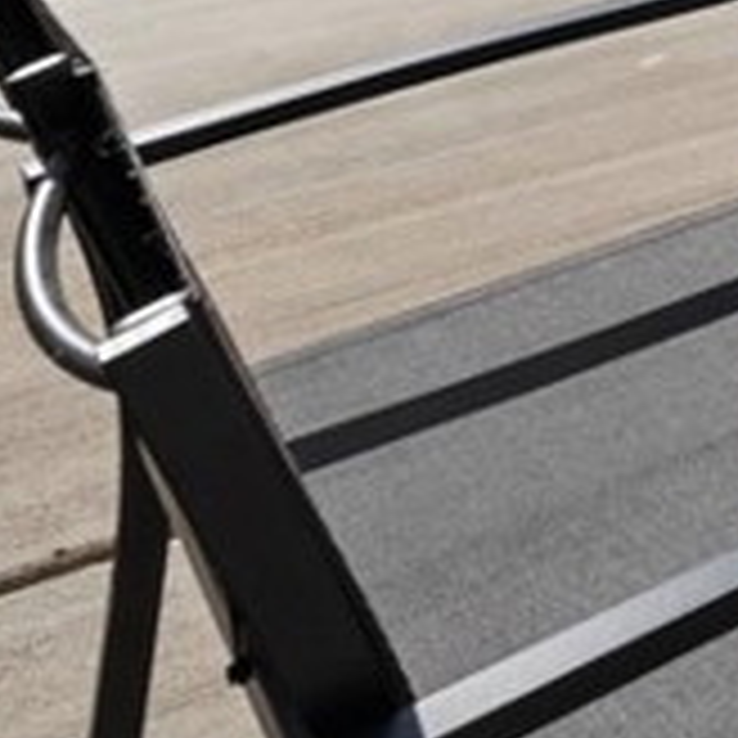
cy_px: -709
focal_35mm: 85
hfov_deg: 12.1
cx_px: 2102
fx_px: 2050
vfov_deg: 16.1
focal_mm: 16
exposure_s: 1/200
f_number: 11
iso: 400
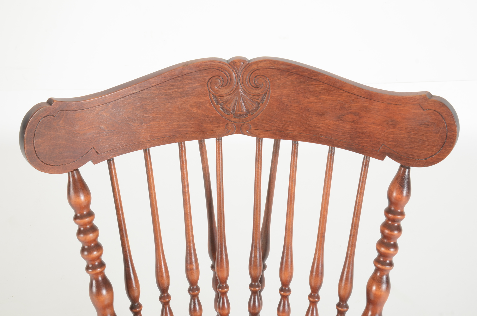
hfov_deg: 33.5
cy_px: 158
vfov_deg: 22.5
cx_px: 238
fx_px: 793
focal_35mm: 60
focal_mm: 40
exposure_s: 1/100
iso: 125
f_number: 13
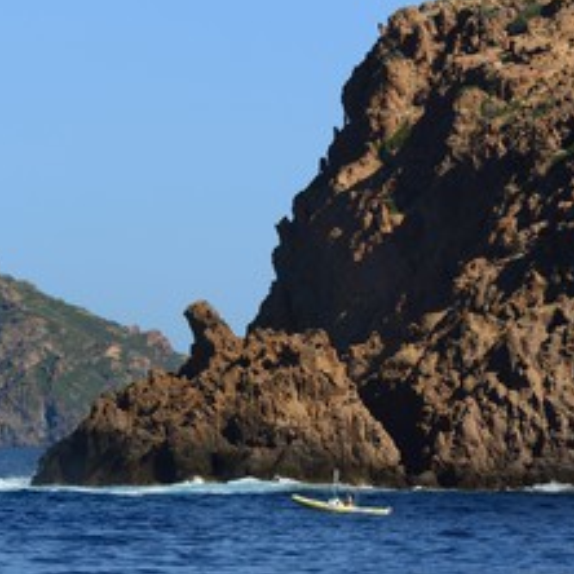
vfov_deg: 5.5
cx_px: 111
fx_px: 6022
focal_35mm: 321
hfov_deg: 5.5
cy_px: 279
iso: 400
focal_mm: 200
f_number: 14
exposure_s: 1/640
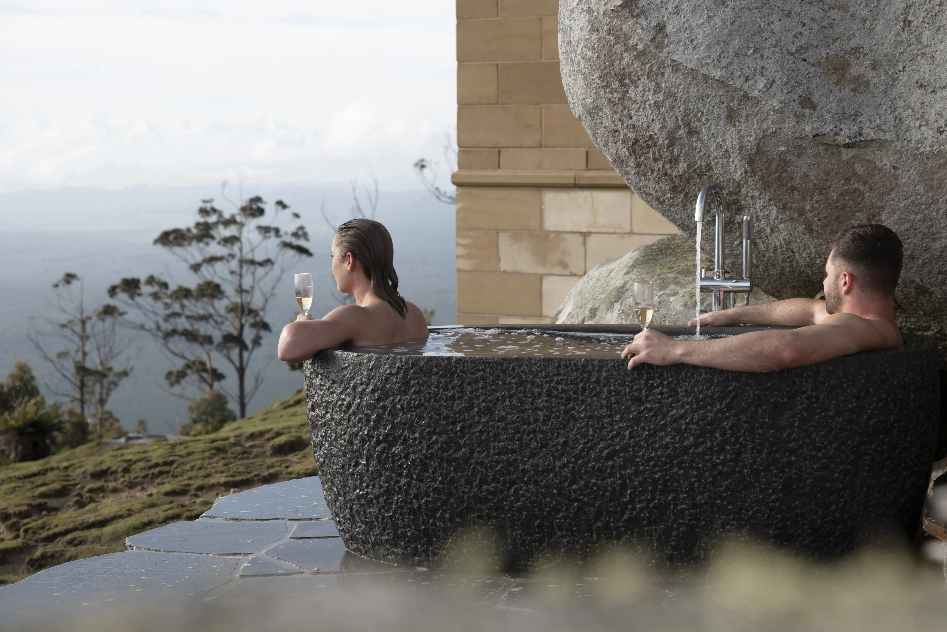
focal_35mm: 55
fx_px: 1447
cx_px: 474
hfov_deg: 36.2
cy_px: 316
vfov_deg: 24.6
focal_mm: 55
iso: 200
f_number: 6.3
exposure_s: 1/800
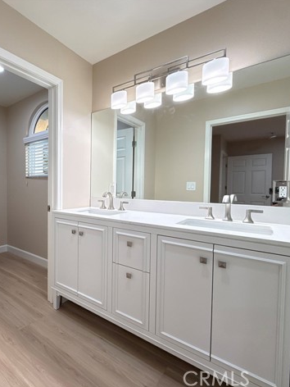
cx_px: 75
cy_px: 194
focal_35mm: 19
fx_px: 212
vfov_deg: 84.7
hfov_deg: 64.8
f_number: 2.2
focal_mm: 2.22
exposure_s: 1/120
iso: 200
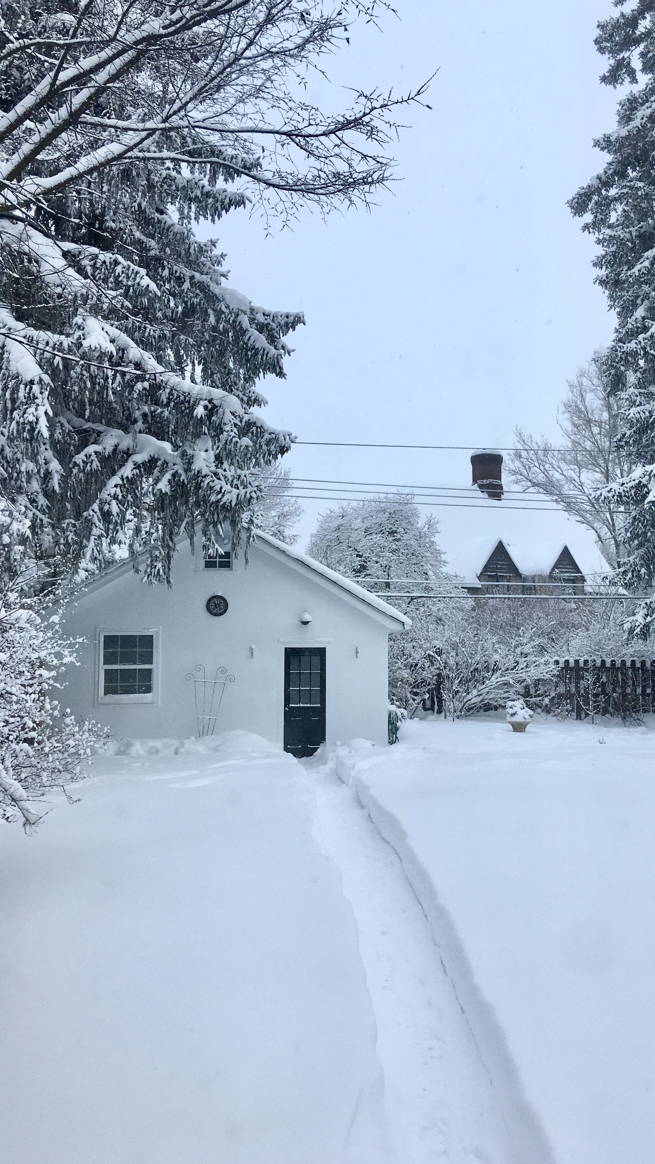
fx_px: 988
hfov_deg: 36.4
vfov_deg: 61.0
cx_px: 424
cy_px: 584
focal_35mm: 32
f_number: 2.2
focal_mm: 4.15
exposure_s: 1/509
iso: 25
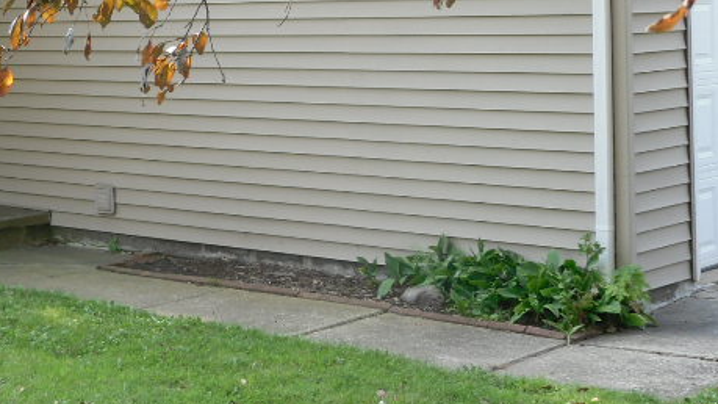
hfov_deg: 23.8
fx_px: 1618
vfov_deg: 14.1
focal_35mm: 85
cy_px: 50
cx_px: -27
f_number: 3.5
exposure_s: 1/98
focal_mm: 6.3
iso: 80
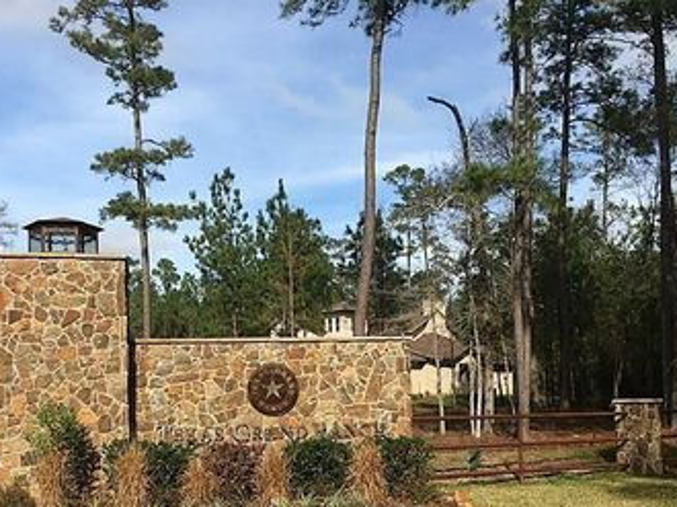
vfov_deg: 32.2
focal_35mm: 44
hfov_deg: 42.6
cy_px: 383
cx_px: 252
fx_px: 860
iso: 25
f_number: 2.2
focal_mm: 4.15
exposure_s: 1/1709
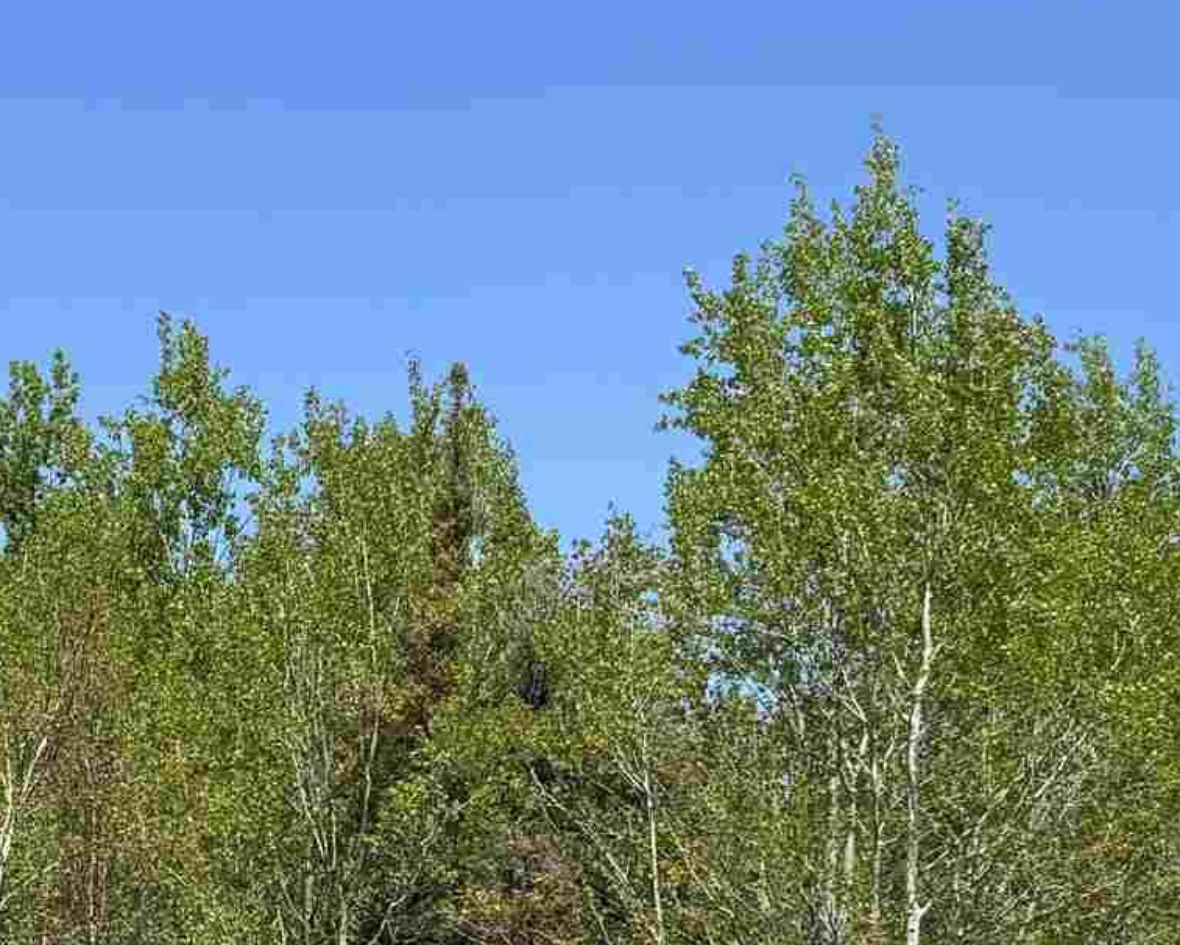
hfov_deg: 18.5
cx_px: 309
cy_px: 1009
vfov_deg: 14.6
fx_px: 3598
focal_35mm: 103
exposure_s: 1/2398
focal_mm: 5.96
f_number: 1.6
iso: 50
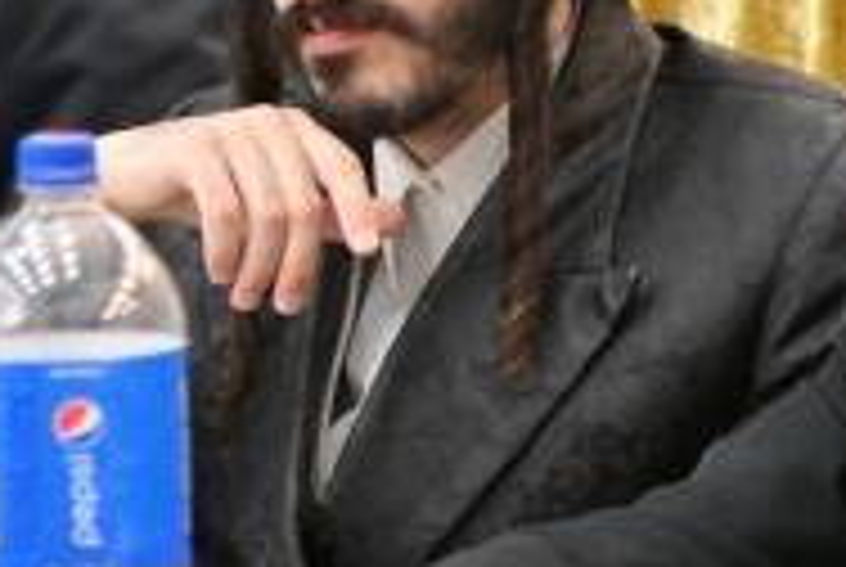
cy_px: 56
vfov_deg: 3.3
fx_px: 9980
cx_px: 1346
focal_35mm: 424
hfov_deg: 4.8
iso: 640
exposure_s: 1/160
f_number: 4
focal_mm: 78
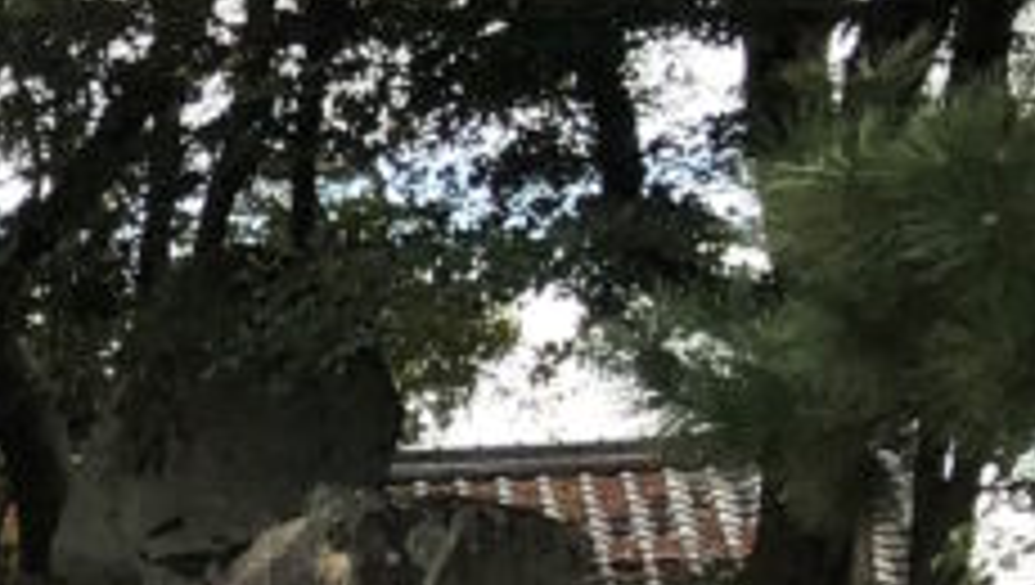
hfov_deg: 10.9
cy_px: 1210
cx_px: -1660
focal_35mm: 159
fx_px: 4369
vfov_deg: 7.3
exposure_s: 1/496
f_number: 1.8
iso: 20
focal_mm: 4
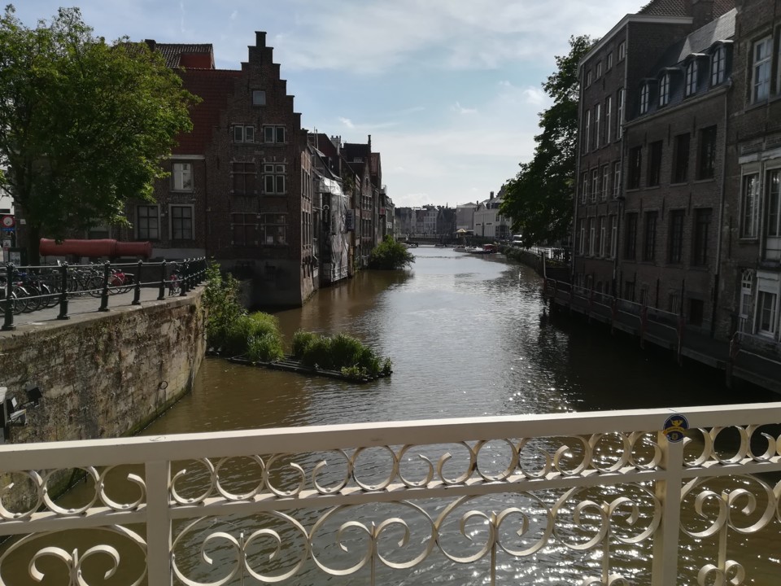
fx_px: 587
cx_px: 390
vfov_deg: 53.1
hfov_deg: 67.3
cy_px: 293
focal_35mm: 26
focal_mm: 3.83
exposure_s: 1/1311
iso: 50
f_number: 2.2
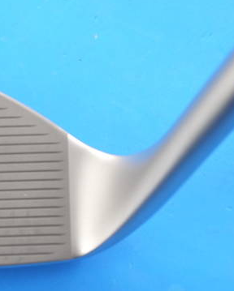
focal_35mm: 146
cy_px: 185
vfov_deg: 13.2
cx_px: 11
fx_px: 1262
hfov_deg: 10.5
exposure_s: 1/60
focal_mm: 42
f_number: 5.6
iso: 800
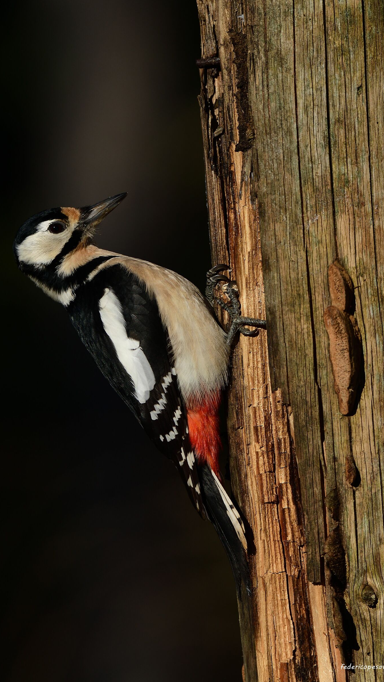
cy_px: 340
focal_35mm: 630
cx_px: 208
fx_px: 11402
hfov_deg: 1.9
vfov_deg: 3.4
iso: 110
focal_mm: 400
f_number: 8
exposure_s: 1/800
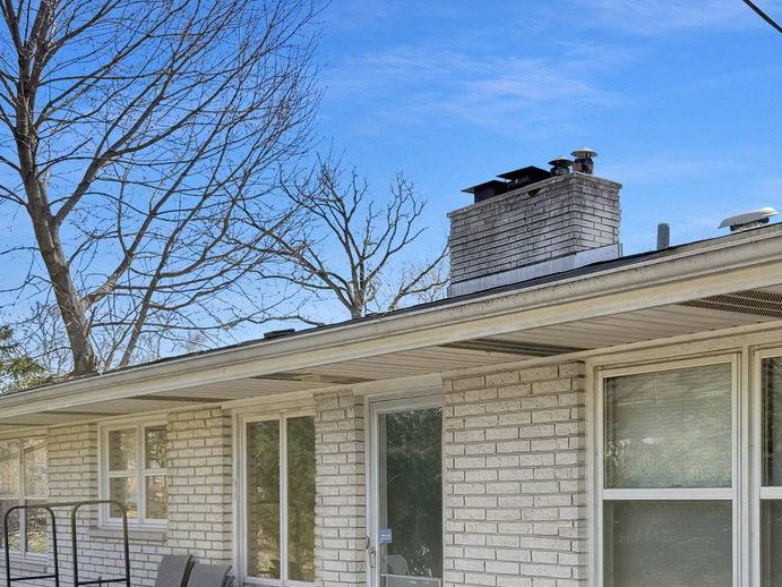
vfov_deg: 28.2
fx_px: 1129
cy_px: 512
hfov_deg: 37.6
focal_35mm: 50
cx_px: 541
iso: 80
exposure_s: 1/2907
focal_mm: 6.76
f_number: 1.78
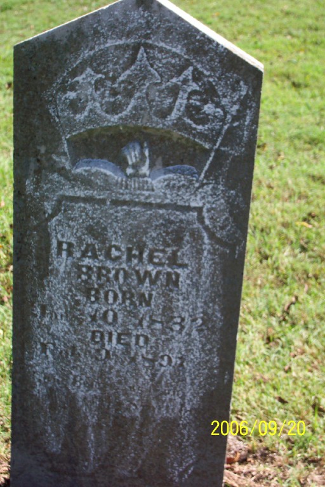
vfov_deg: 32.9
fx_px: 826
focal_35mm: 61
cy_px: 244
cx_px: 162
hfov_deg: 22.3
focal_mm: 12.6
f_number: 3.5
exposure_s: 1/700
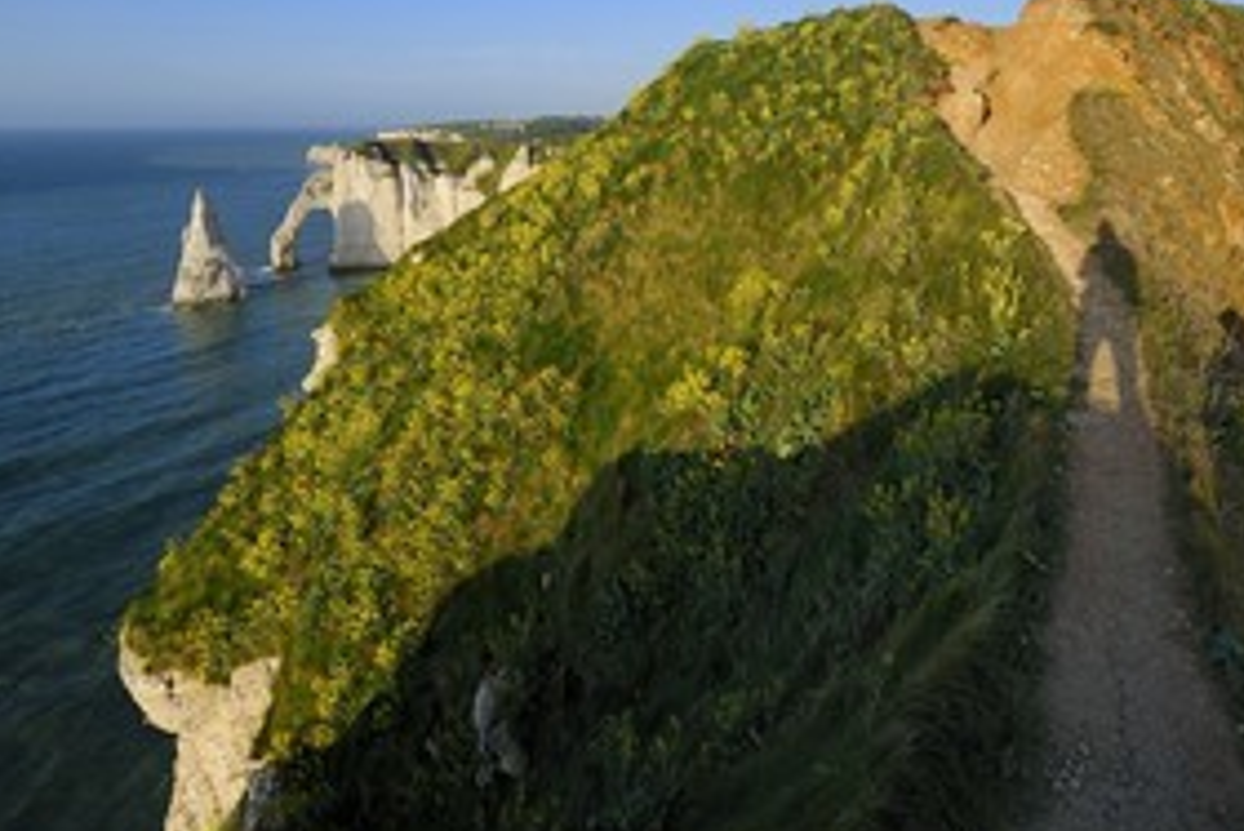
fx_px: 726
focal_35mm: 21
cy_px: 236
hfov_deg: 79.8
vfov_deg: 57.3
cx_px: 773
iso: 200
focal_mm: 14
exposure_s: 1/250
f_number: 9
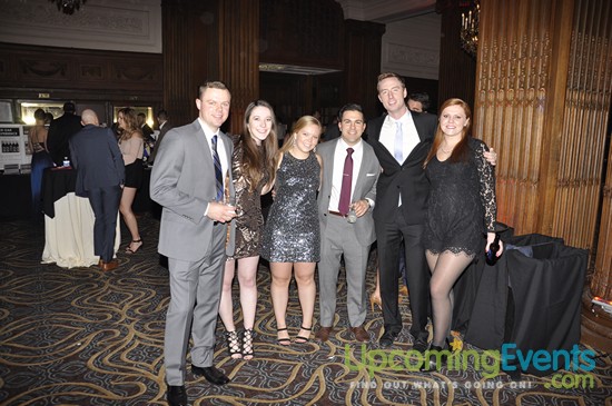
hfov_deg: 67.5
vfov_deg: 47.8
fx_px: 458
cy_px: 203
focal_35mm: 27
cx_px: 306
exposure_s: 1/60
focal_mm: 18
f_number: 5
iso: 400
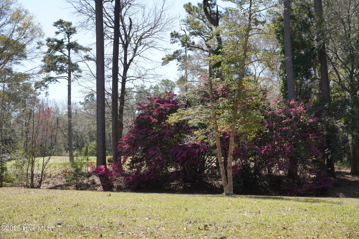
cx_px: 180
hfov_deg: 34.2
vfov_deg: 23.2
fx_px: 583
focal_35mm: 58
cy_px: 120
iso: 100
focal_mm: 39
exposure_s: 1/250
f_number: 5
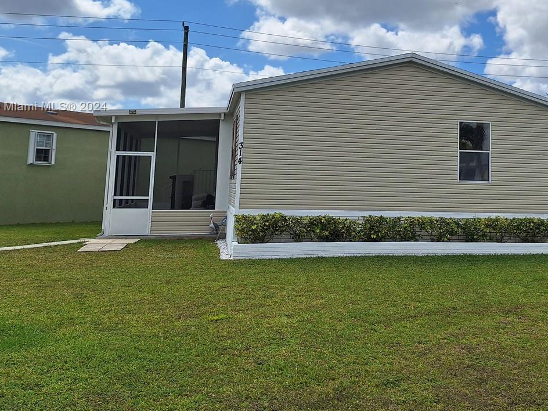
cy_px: 107
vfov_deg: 36.1
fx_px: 617
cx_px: 385
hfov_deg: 46.7
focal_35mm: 39
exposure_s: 1/7813
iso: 40
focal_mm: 5.54
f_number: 1.8
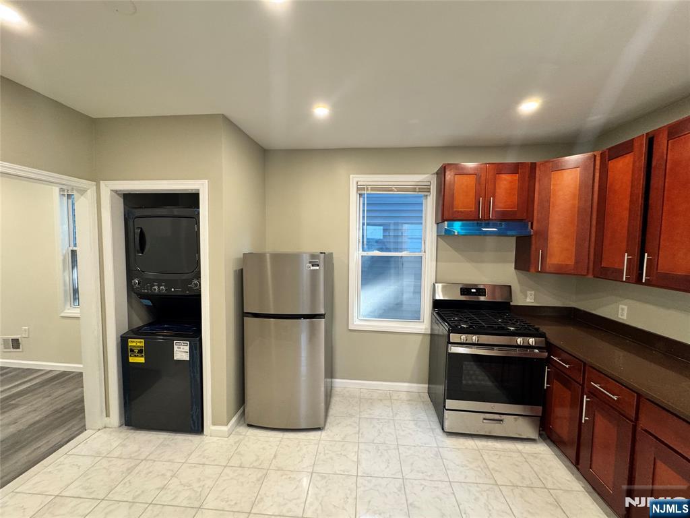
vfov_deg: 85.7
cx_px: 345
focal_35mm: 14
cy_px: 259
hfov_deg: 102.1
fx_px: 279
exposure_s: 1/60
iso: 160
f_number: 2.2
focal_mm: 2.22
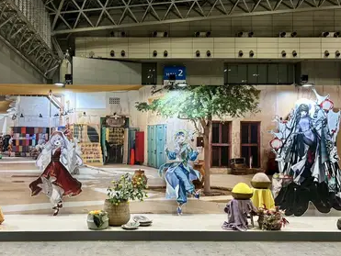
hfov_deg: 52.2
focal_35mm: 35
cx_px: 133
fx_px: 345
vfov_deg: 40.7
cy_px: 144
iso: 100
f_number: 1.5
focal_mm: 5.7
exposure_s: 1/100
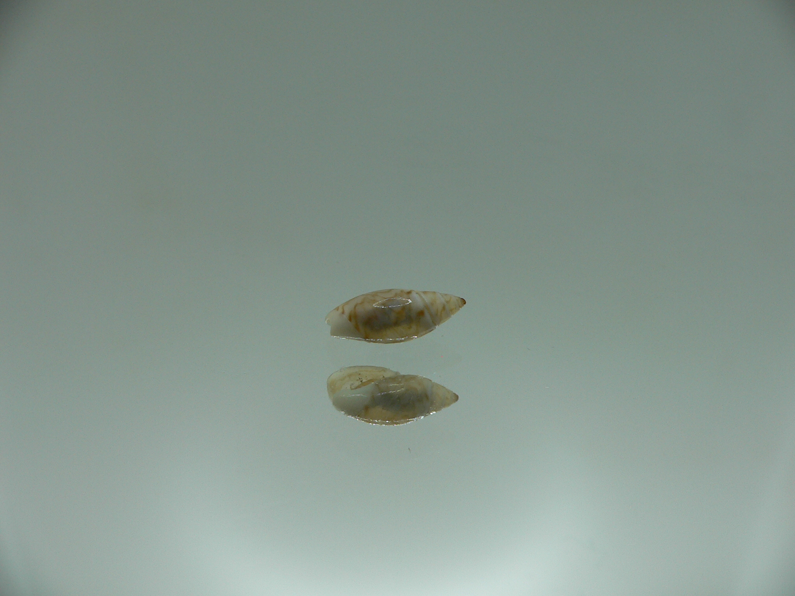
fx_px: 804
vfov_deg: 40.7
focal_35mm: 35
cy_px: 298
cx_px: 398
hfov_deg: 52.6
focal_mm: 4.6
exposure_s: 1/100
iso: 80
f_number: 3.3
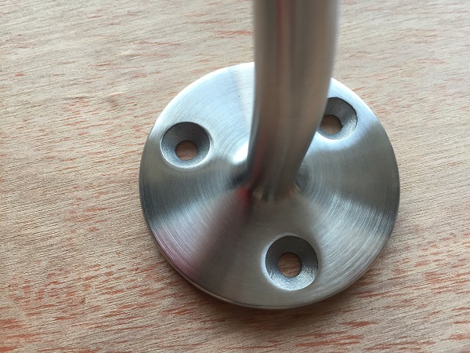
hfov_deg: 61.7
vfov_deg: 48.2
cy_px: 176
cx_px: 235
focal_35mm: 29
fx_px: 394
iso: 32
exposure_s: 1/33
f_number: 2.2
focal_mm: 4.15
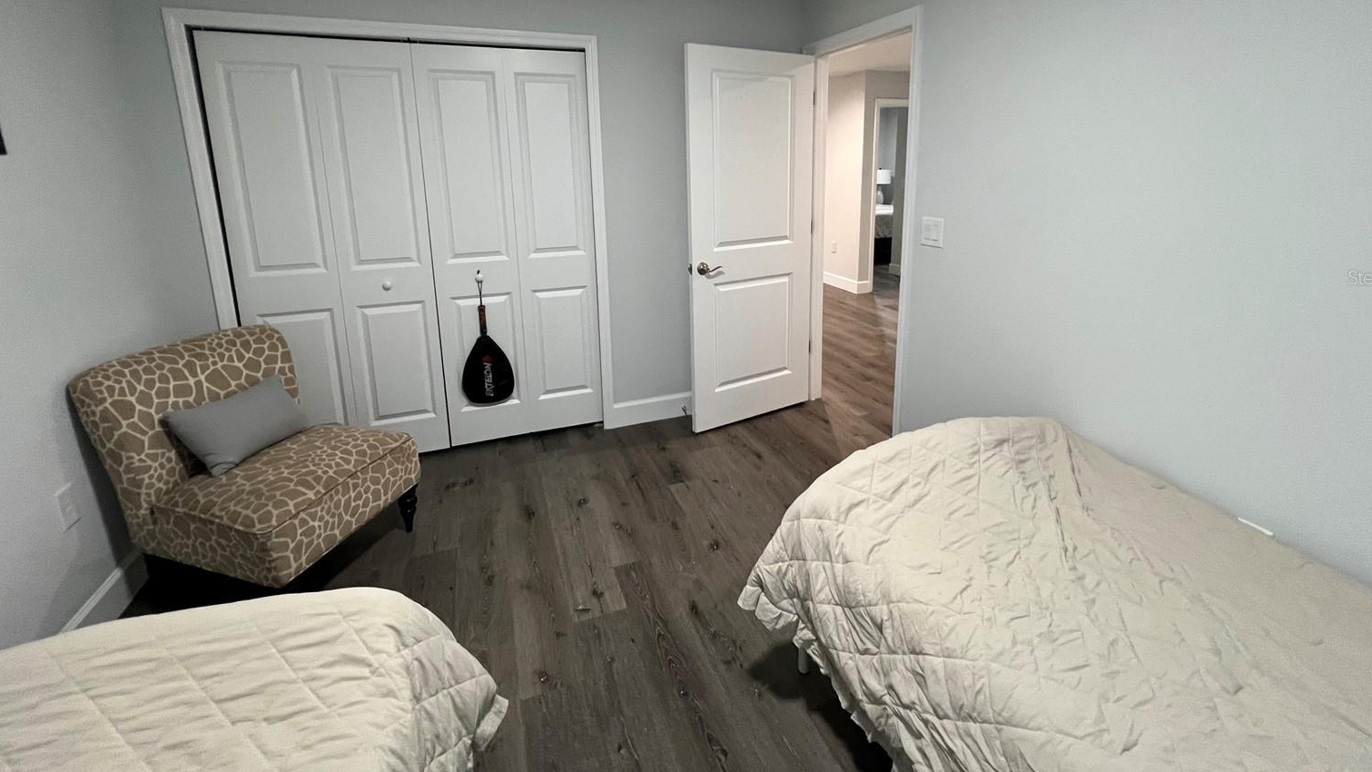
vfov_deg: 69.1
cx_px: 707
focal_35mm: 15
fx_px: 546
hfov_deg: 103.0
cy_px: 277
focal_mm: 1.57
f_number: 1.8
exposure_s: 1/60
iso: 200
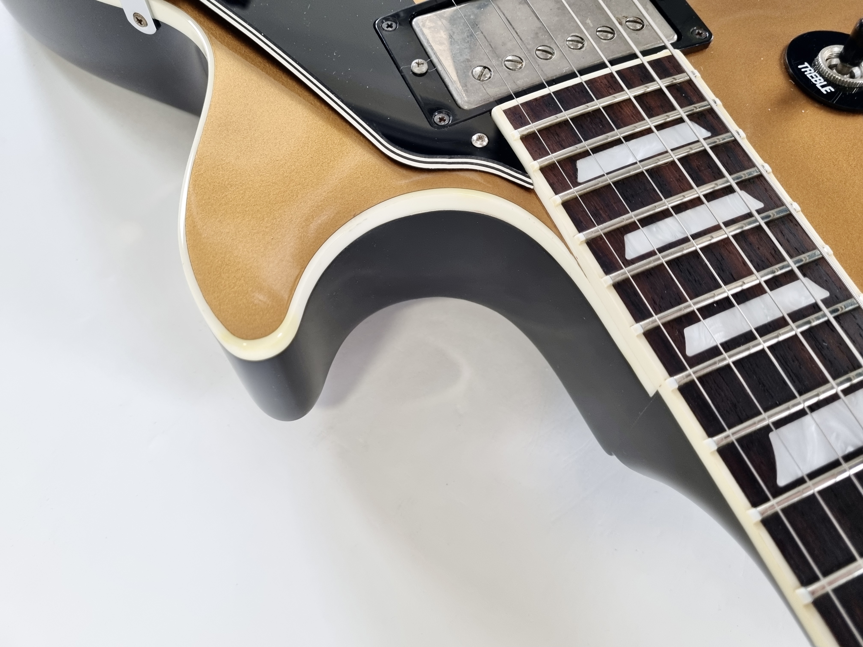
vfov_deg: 53.1
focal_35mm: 26
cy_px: 324
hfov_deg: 67.3
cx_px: 432
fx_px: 648
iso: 200
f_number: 1.8
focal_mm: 5.4
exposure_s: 1/100
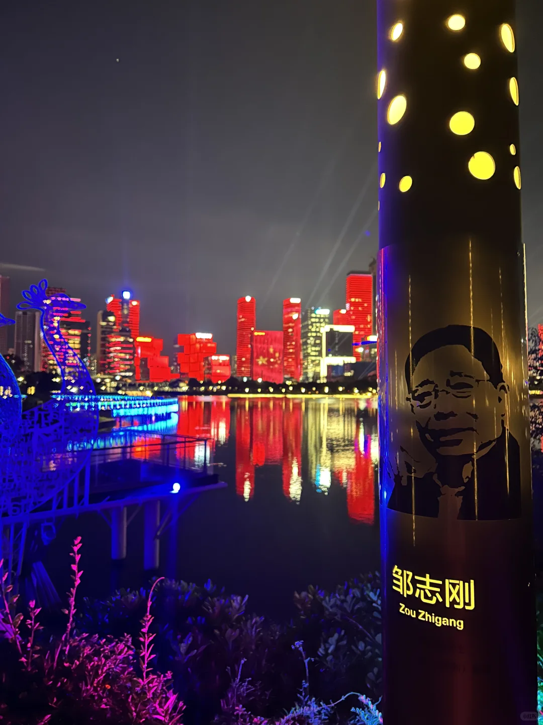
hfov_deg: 53.1
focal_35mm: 26
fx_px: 544
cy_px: 362
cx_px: 272
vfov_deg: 67.3
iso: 1600
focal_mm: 5.7
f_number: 1.5
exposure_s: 1/14
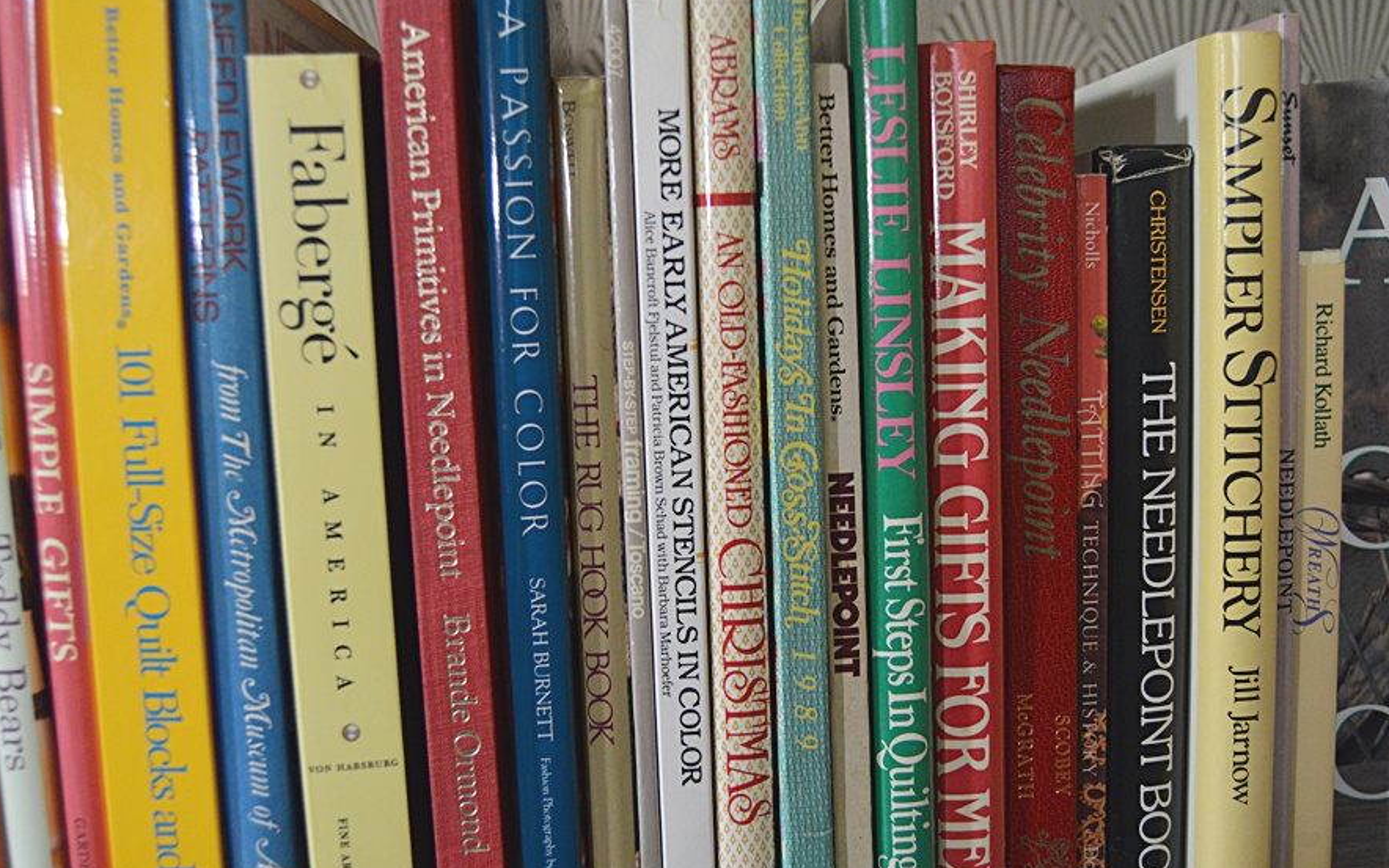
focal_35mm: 38
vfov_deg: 33.6
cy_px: 480
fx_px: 1439
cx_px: 729
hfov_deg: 51.5
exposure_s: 1/60
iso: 1400
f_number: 3.5
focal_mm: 22
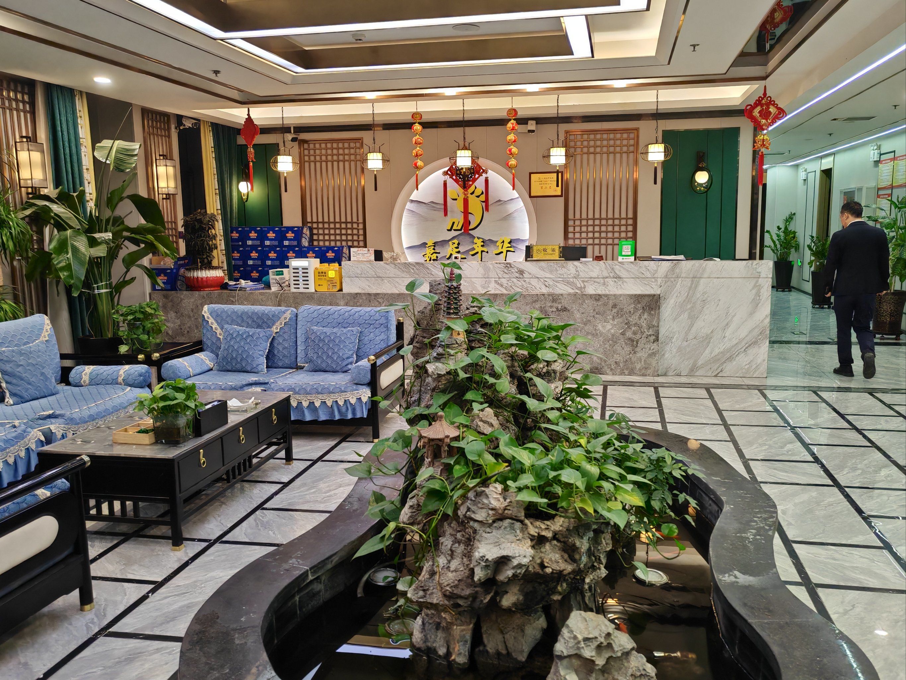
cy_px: 340
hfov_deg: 60.0
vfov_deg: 46.8
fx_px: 785
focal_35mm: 30
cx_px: 453
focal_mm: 5.52
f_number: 1.95
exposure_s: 1/100
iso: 400
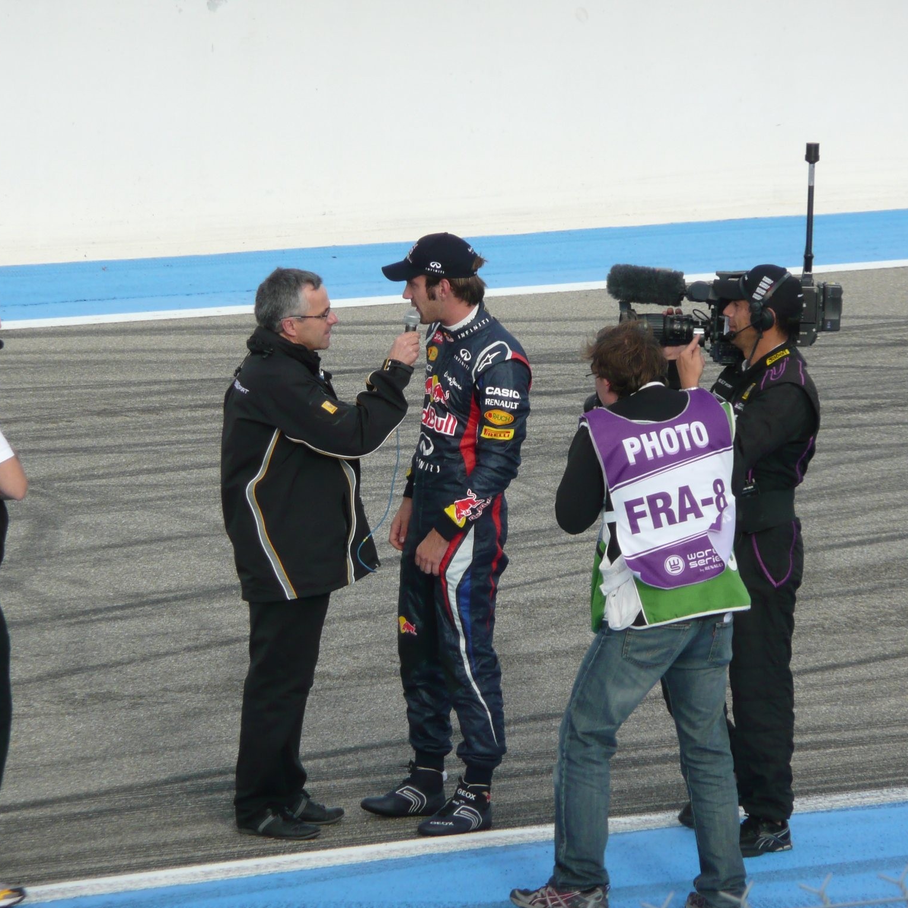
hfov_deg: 5.3
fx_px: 9823
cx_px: 466
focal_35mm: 331
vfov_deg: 5.3
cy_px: 454
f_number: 4.9
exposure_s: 1/250
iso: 100
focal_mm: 46
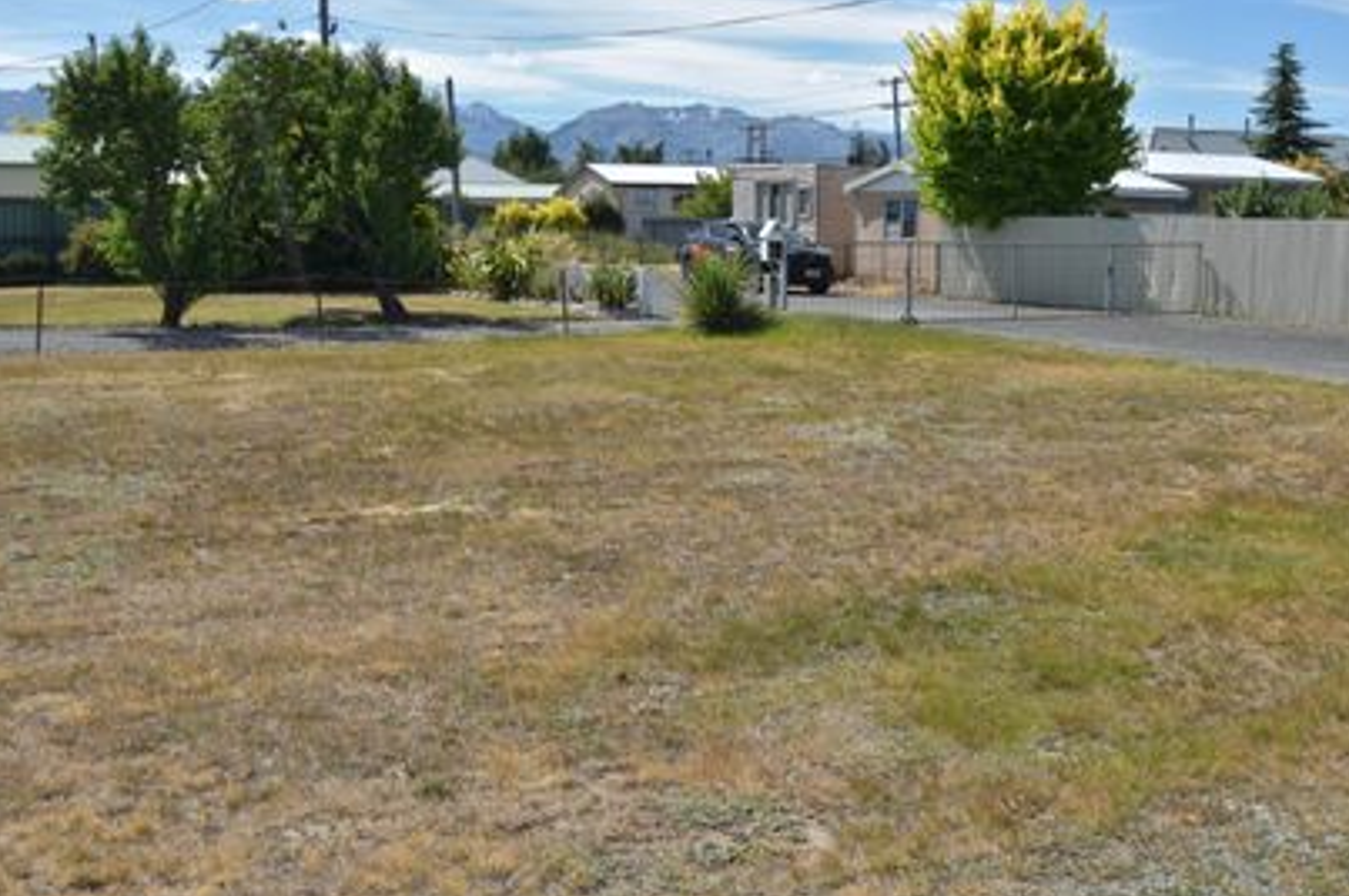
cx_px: 770
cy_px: 393
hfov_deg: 46.3
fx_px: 1573
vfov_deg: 31.8
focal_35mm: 42
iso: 200
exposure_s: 1/1600
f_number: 4.5
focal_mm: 24
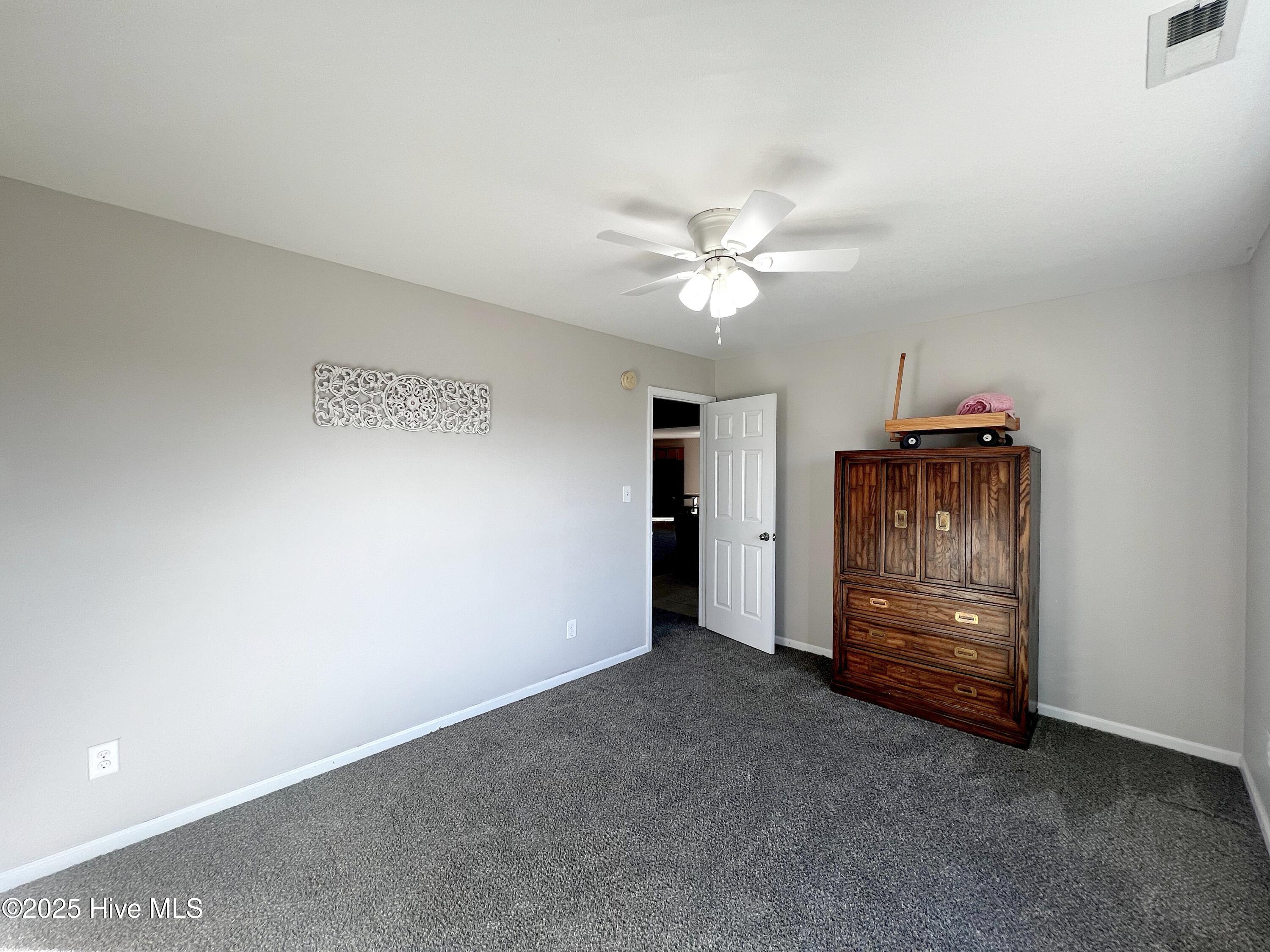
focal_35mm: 13
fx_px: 477
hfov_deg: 106.2
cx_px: 635
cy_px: 476
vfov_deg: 89.9
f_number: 1.8
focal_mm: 1.57
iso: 40
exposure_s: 1/99
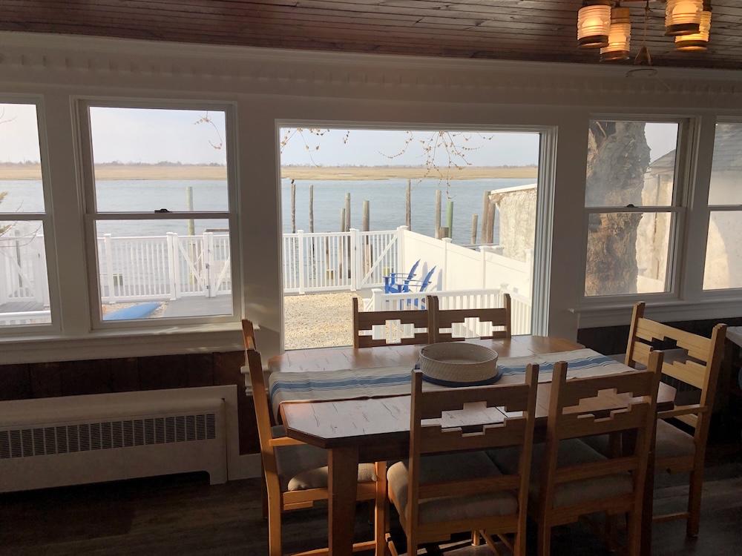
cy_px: 278
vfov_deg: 49.7
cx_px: 371
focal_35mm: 28
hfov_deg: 63.4
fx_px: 600
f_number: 1.8
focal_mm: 4
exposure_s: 1/656
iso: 20
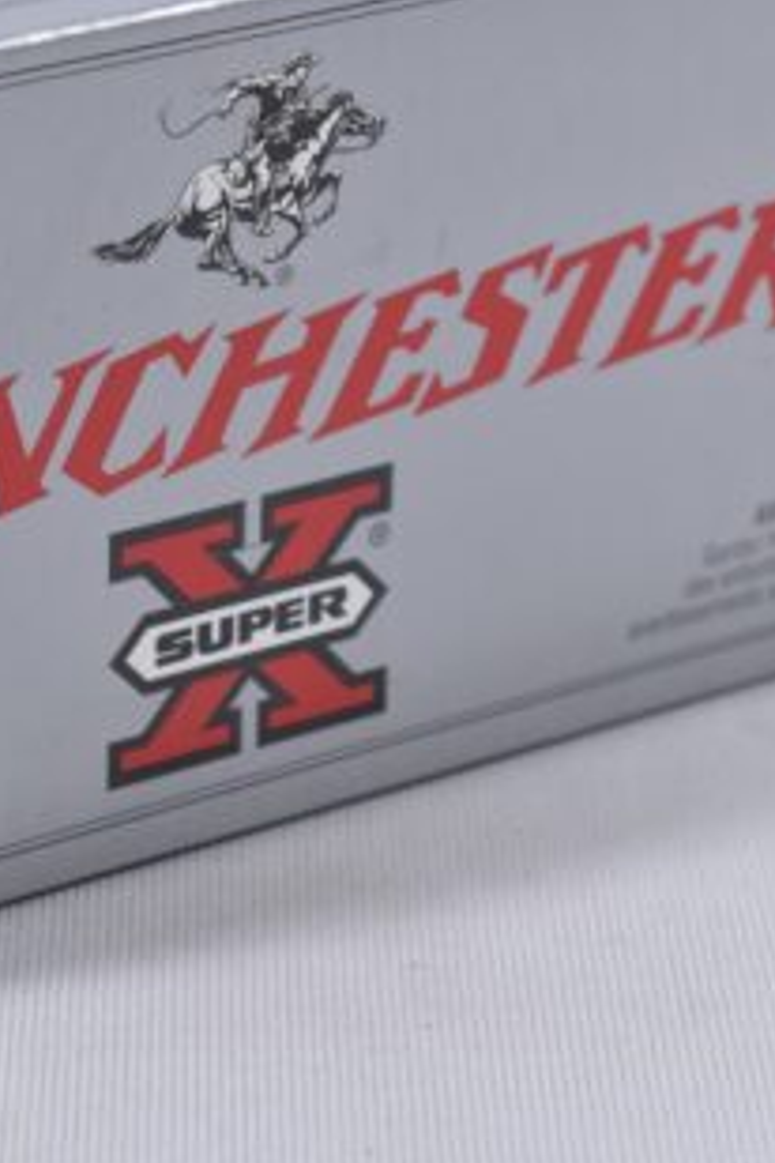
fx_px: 5165
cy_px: 418
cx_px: 117
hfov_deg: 8.6
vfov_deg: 12.8
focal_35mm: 160
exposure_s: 1/50
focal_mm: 55
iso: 640
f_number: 5.6
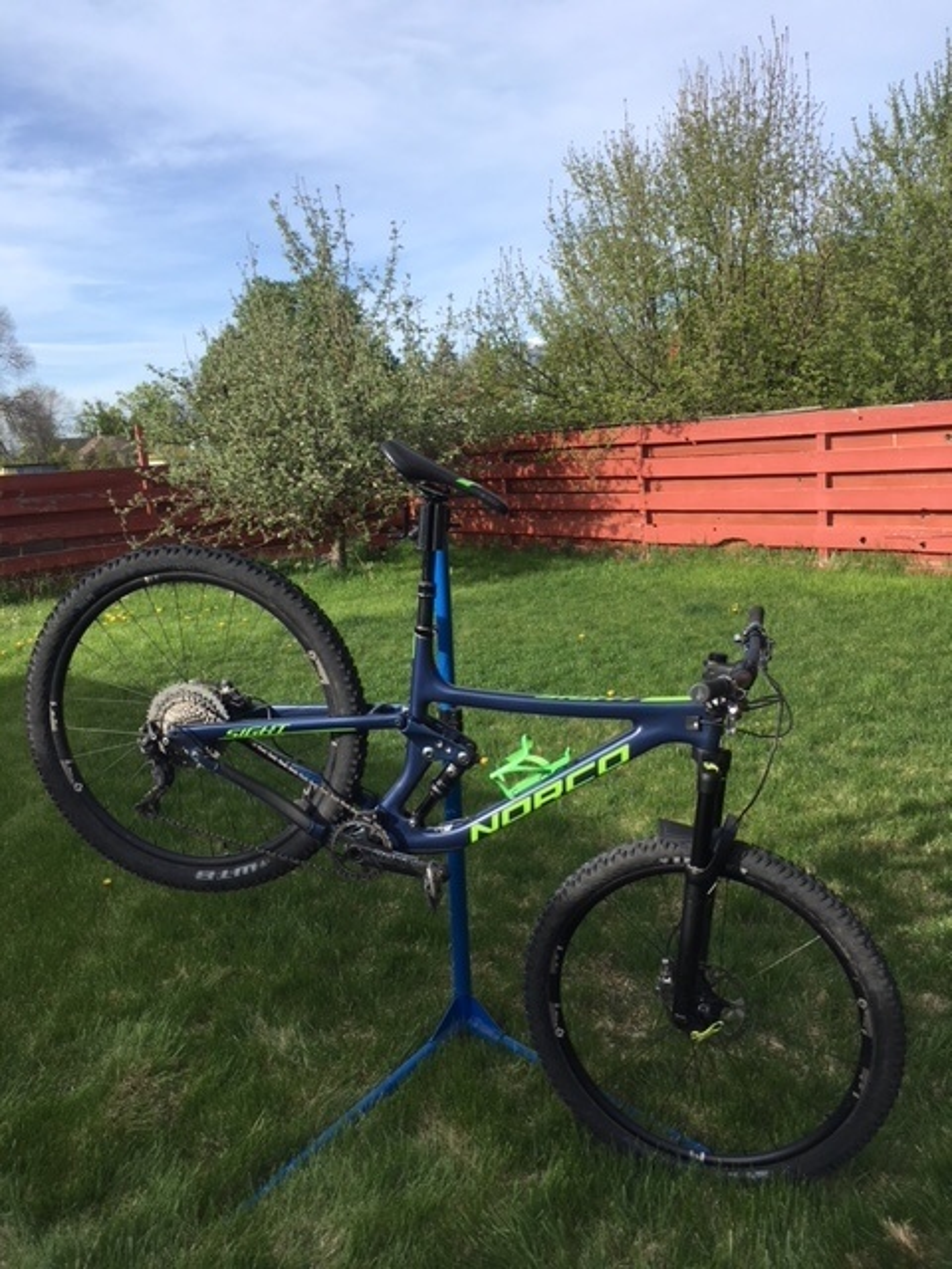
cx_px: 476
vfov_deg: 61.7
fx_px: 1063
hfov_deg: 48.2
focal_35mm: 29
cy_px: 634
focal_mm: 4.15
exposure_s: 1/962
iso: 25
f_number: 2.2
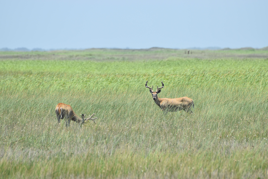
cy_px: 90
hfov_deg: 4.6
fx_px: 3350
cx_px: 134
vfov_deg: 3.1
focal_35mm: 450
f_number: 7.1
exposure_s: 1/800
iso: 200
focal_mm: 300
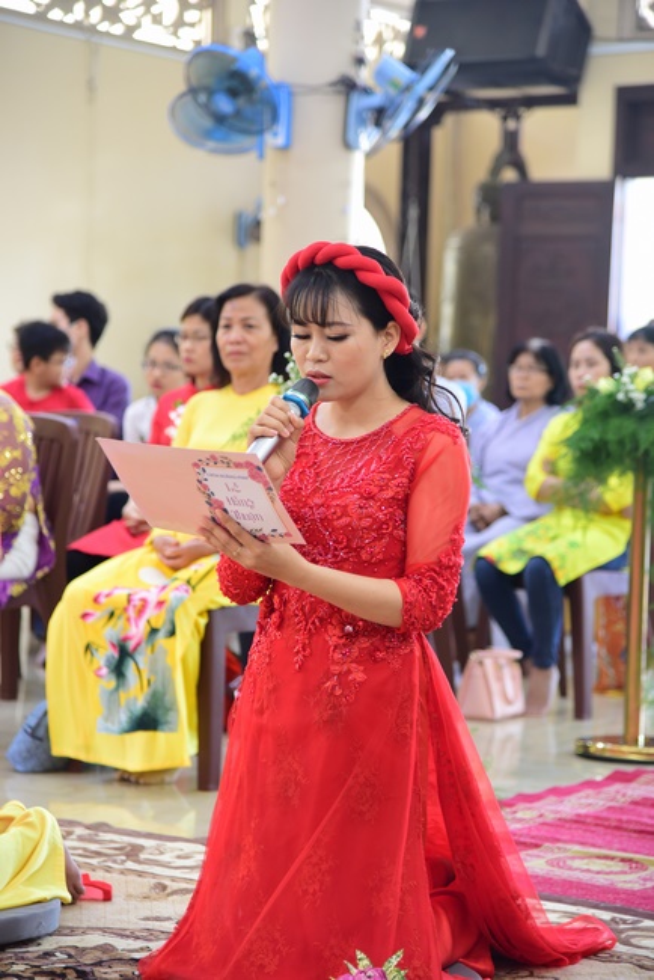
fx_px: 2722
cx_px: 327
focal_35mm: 100
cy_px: 490
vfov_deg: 20.4
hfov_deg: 13.7
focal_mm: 100
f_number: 4
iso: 1250
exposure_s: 1/30
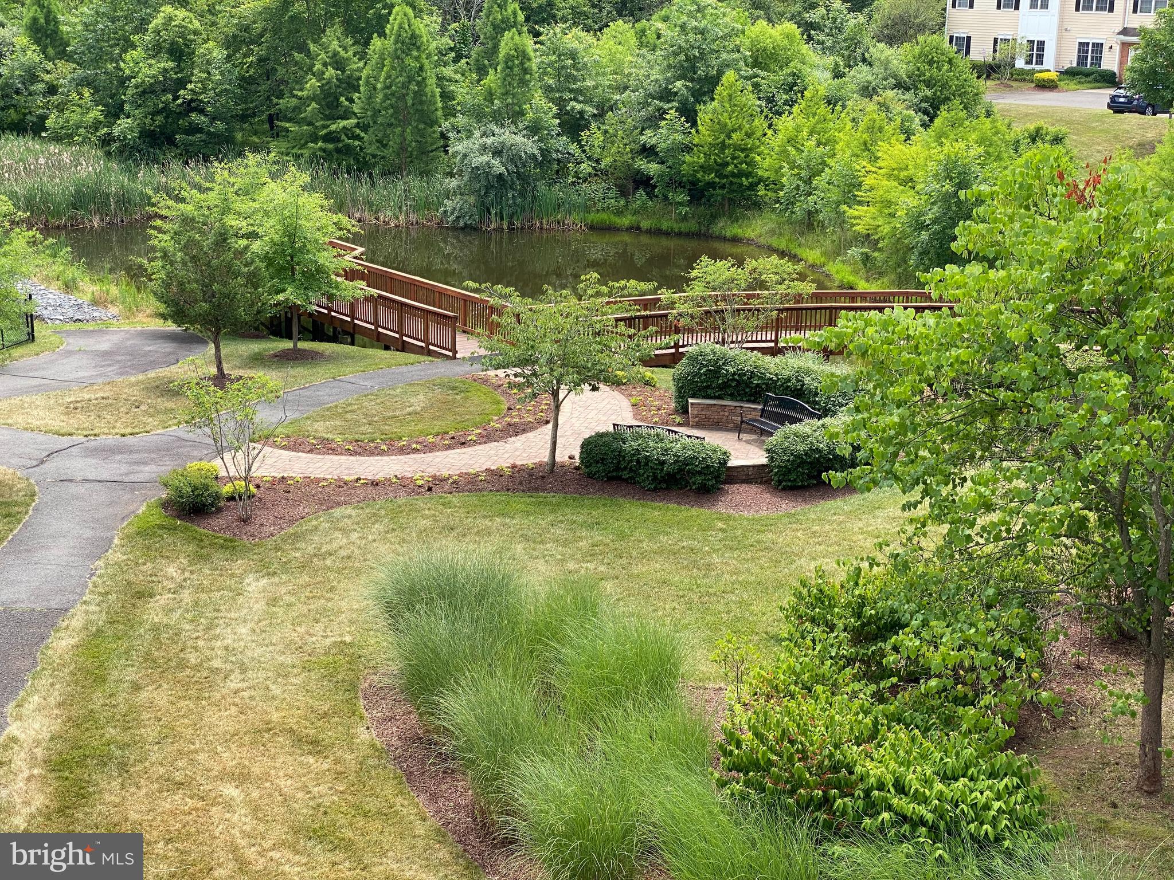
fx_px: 1764
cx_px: 587
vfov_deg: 28.0
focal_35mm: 52
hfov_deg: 36.8
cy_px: 440
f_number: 2
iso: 20
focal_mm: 6
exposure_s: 1/440
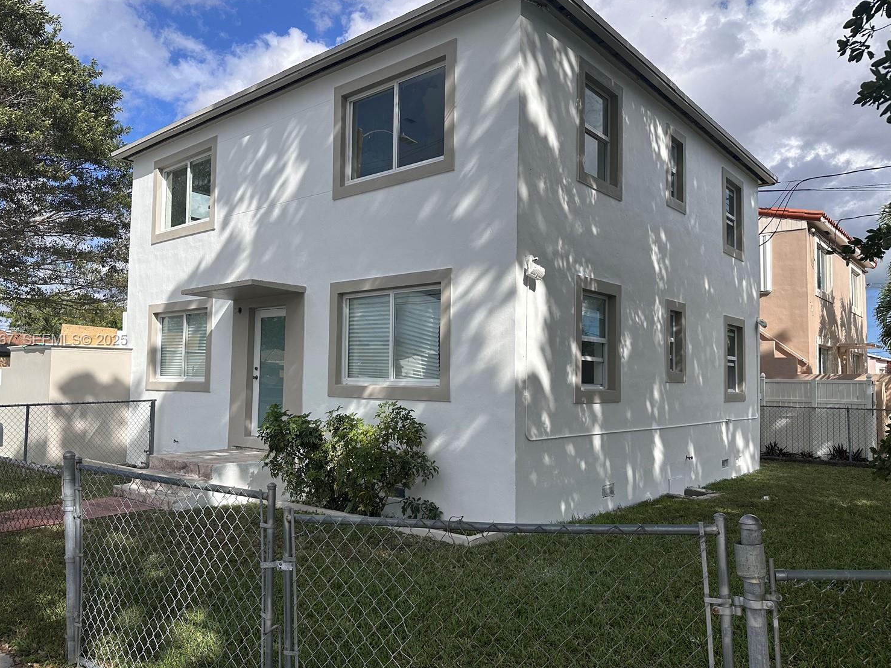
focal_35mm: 26
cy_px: 341
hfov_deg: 67.3
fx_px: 669
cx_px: 422
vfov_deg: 53.1
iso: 80
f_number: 1.78
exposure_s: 1/6211
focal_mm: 6.86
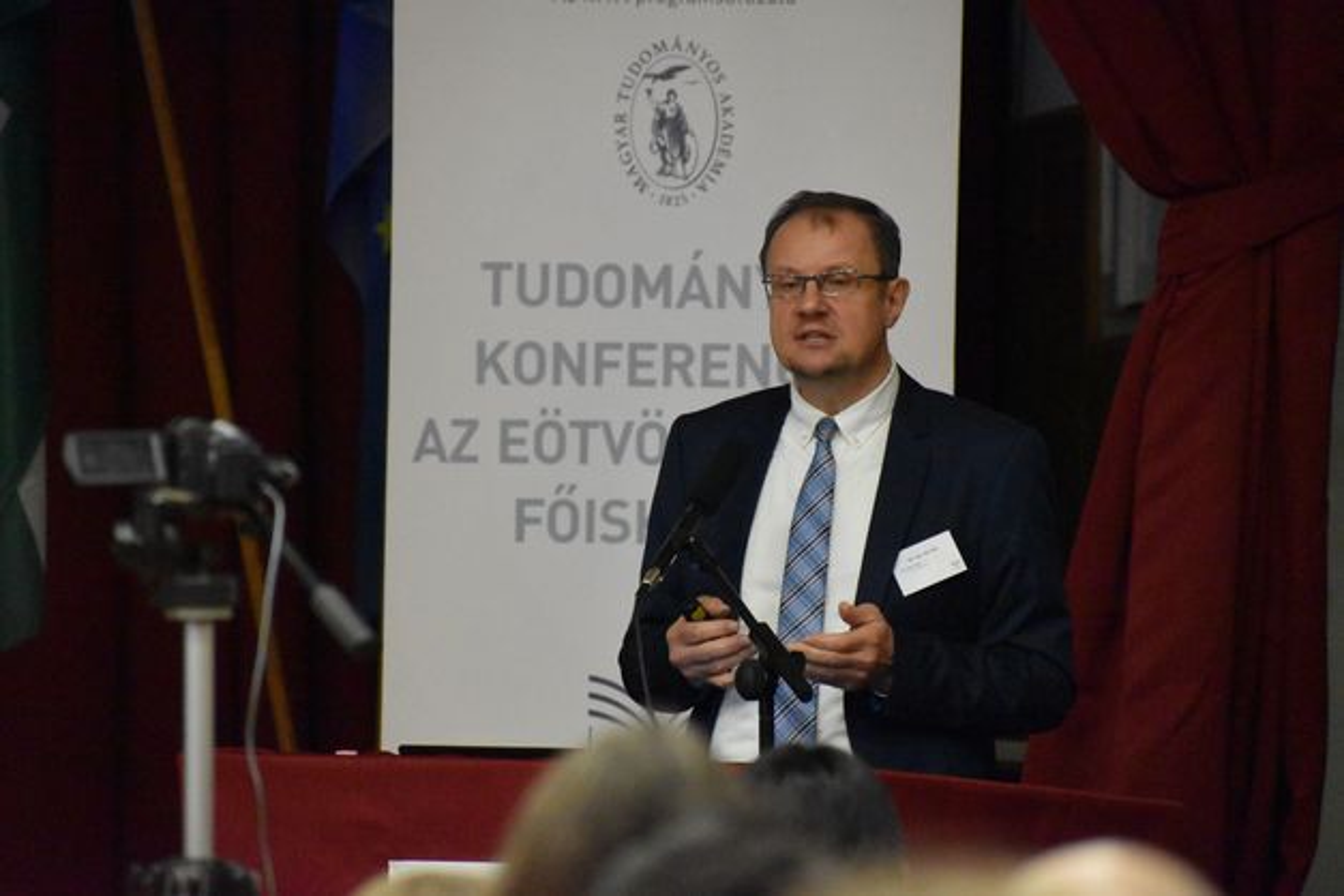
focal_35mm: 300
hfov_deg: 6.9
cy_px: 448
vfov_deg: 4.6
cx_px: 672
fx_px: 11199
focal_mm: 200
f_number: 5.3
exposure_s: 1/250
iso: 10000
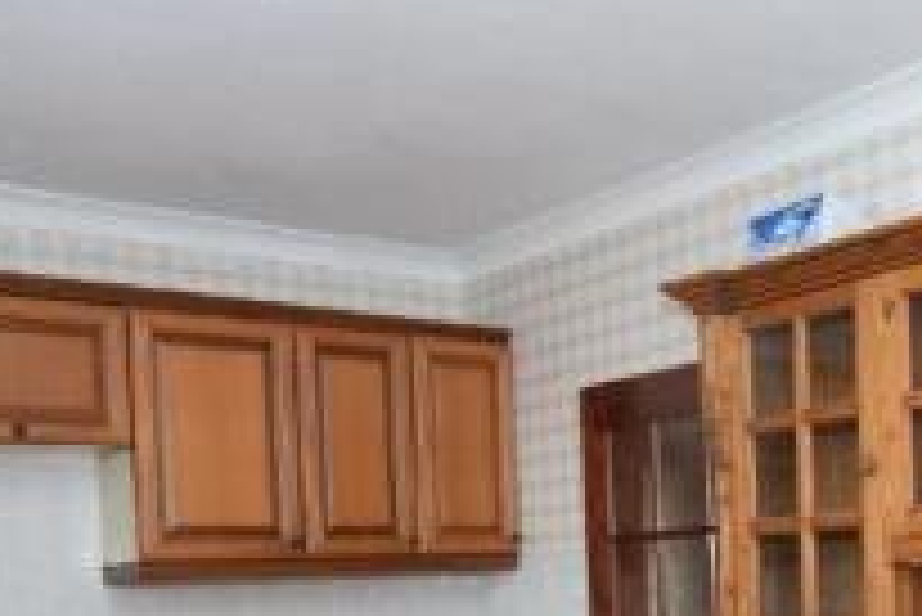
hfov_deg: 40.3
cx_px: 654
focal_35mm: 48
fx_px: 1230
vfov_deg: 26.4
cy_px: 636
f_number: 4.5
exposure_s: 1/80
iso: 400
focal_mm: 10
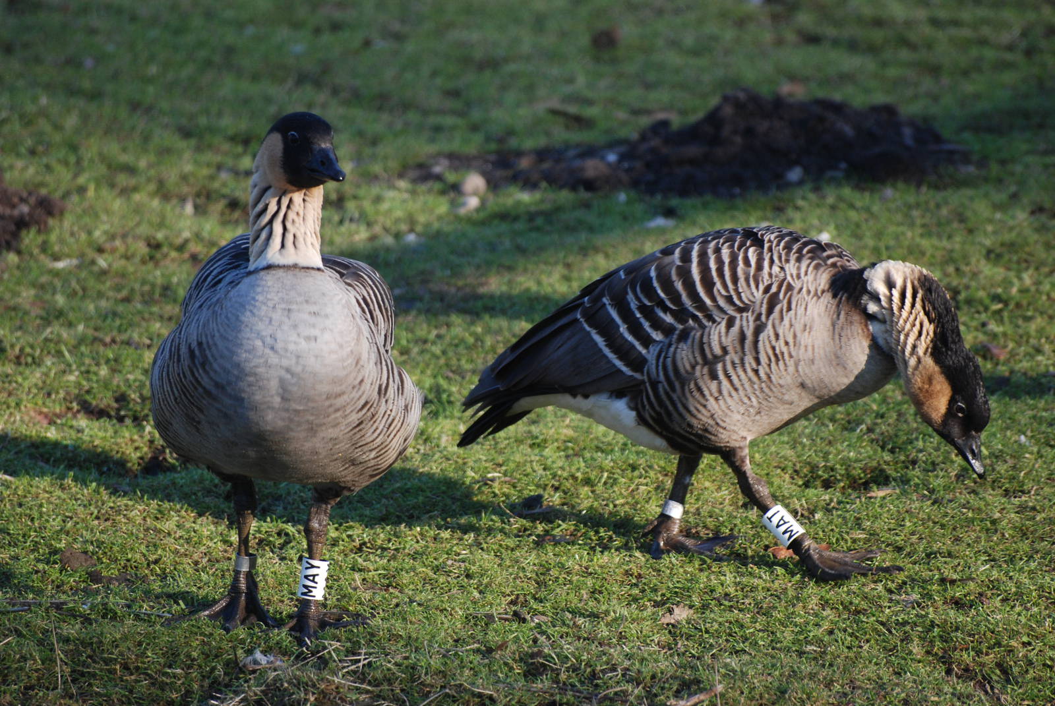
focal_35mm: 405
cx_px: 528
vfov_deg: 3.4
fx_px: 11883
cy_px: 353
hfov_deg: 5.1
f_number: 5.6
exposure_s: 1/400
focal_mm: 270
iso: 400
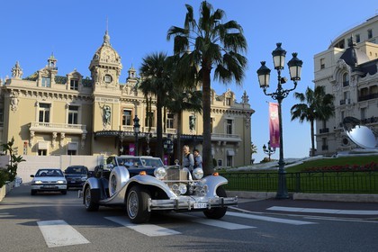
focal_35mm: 31
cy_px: 126
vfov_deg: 42.3
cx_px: 189
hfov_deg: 60.3
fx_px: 325
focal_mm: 31
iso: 200
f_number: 9
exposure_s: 1/250
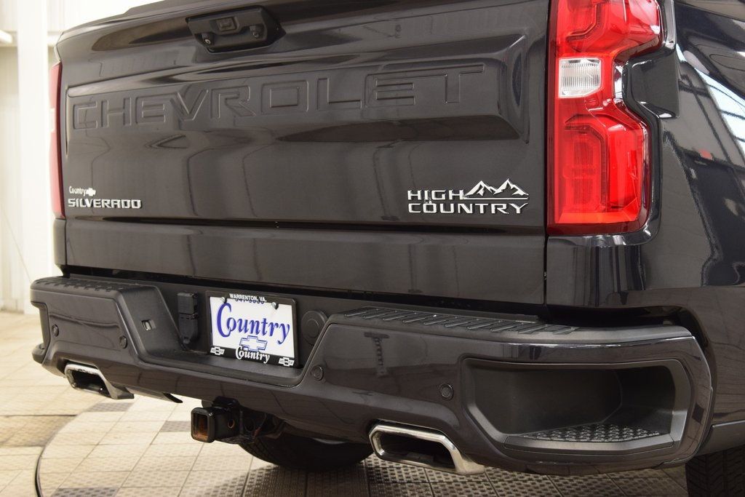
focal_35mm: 52
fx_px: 1087
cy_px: 248
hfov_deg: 37.8
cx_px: 372
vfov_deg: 25.8
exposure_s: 1/15
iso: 1100
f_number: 6.3
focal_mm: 35
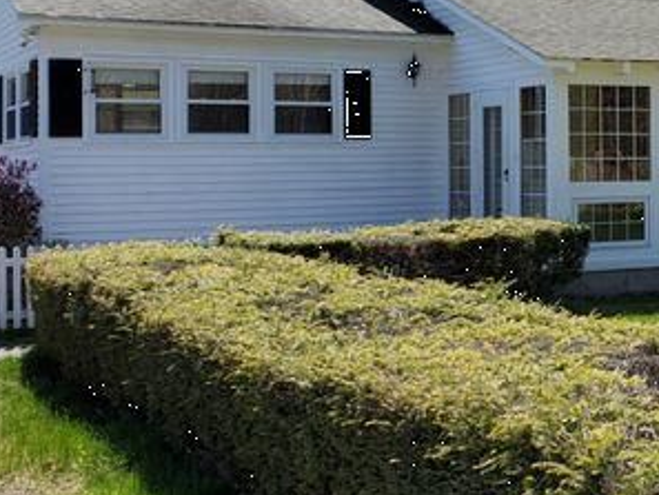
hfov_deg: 26.3
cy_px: 142
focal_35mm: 70
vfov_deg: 20.9
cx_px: 661
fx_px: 1333
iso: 50
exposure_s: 1/1142
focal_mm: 4.3
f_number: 2.4
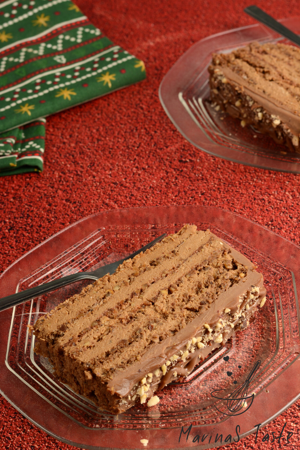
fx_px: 937
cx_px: 150
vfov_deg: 27.0
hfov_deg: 18.2
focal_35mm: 75
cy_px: 225
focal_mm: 50
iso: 100
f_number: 11
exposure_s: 1/2.5
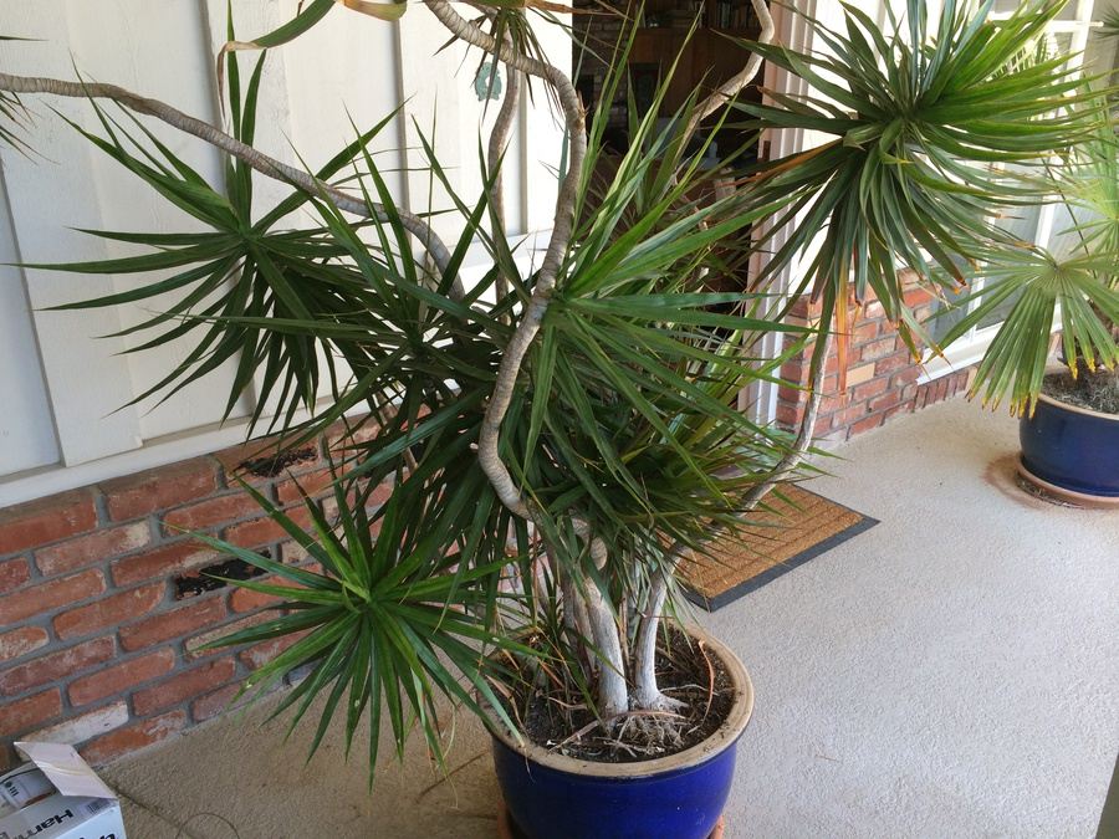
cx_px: 560
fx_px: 970
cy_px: 420
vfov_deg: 46.8
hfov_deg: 60.0
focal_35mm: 30
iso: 50
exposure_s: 1/120
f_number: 2.2
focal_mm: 4.12
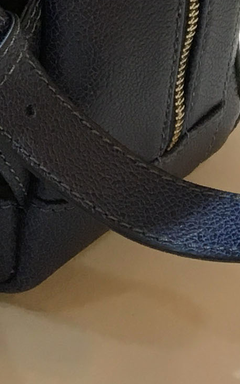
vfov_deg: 11.2
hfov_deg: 7.5
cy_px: -366
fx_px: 1778
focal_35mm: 170
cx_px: -215
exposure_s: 1/33
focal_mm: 4.15
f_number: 2.2
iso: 32
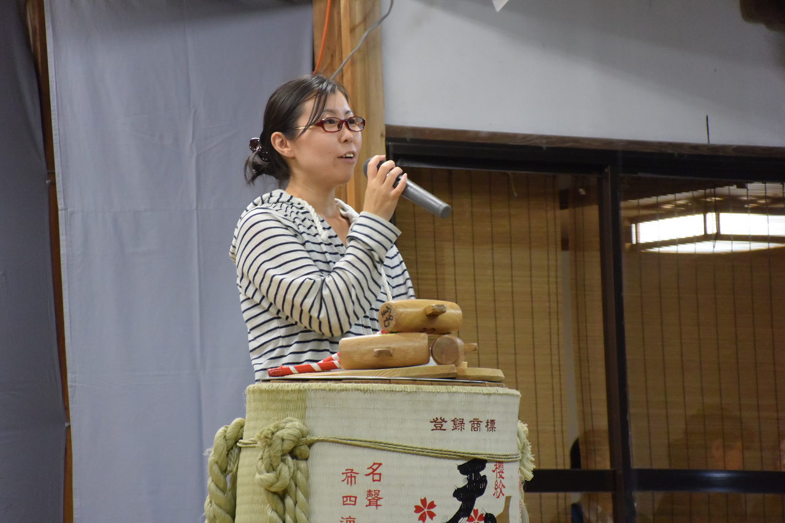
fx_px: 3772
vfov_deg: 7.9
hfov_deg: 11.9
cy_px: 262
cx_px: 392
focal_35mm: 173
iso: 1600
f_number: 5.6
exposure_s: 1/30
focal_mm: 64.3
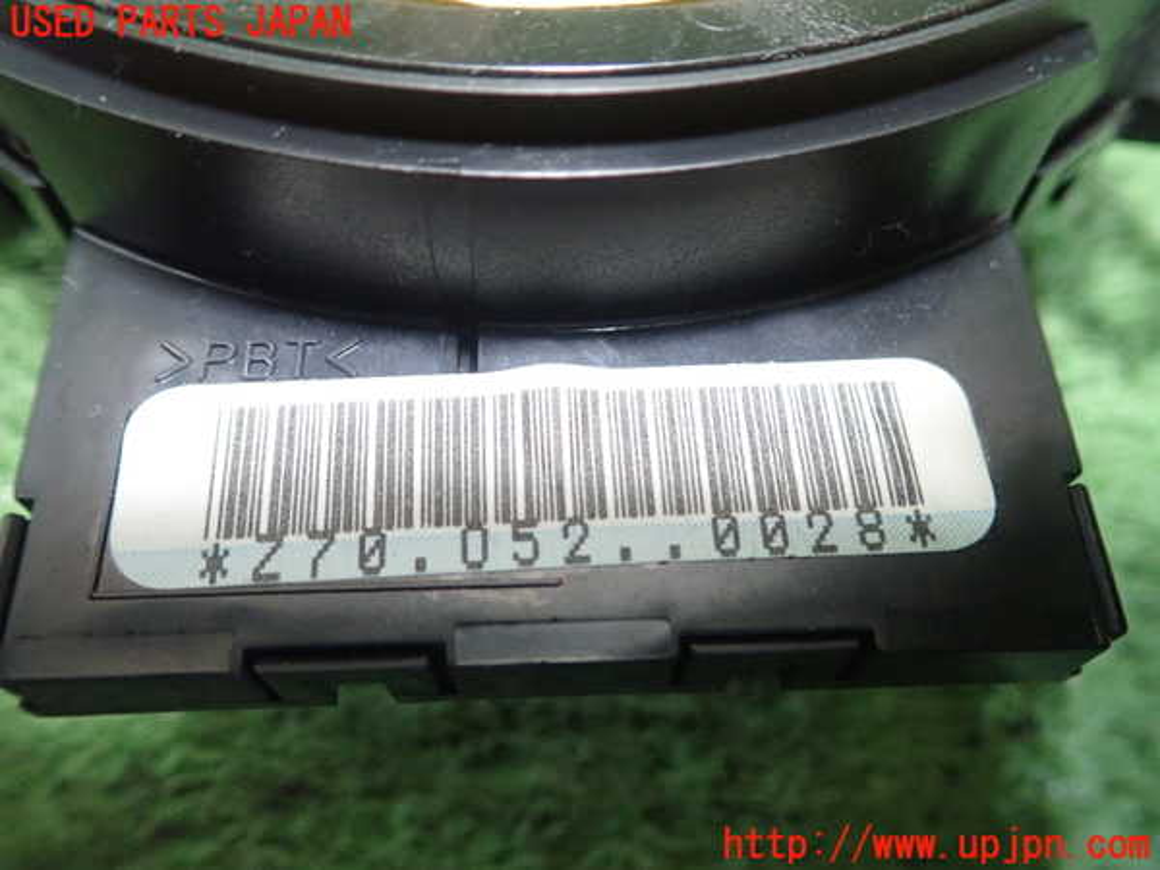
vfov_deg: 46.8
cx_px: 580
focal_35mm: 30
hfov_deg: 60.0
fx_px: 1005
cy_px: 435
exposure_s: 1/60
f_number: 2.3
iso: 800
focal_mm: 5.5
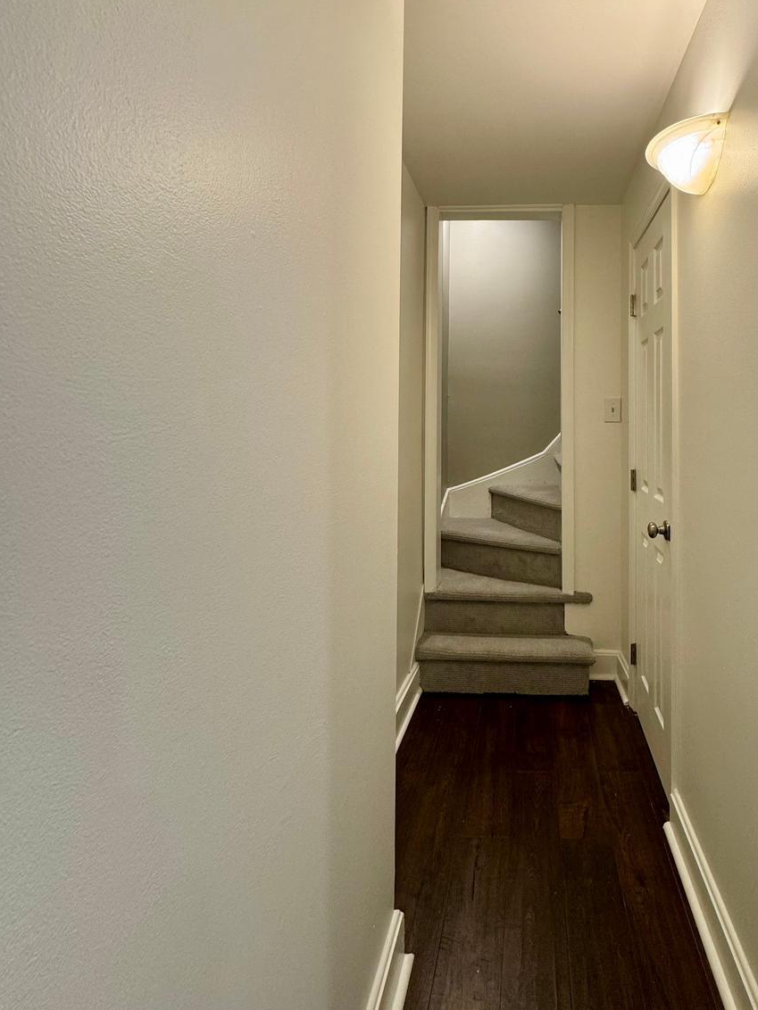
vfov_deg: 84.0
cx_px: 505
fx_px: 555
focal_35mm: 19
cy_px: 423
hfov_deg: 66.8
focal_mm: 2.22
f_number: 2.2
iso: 160
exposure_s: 1/60
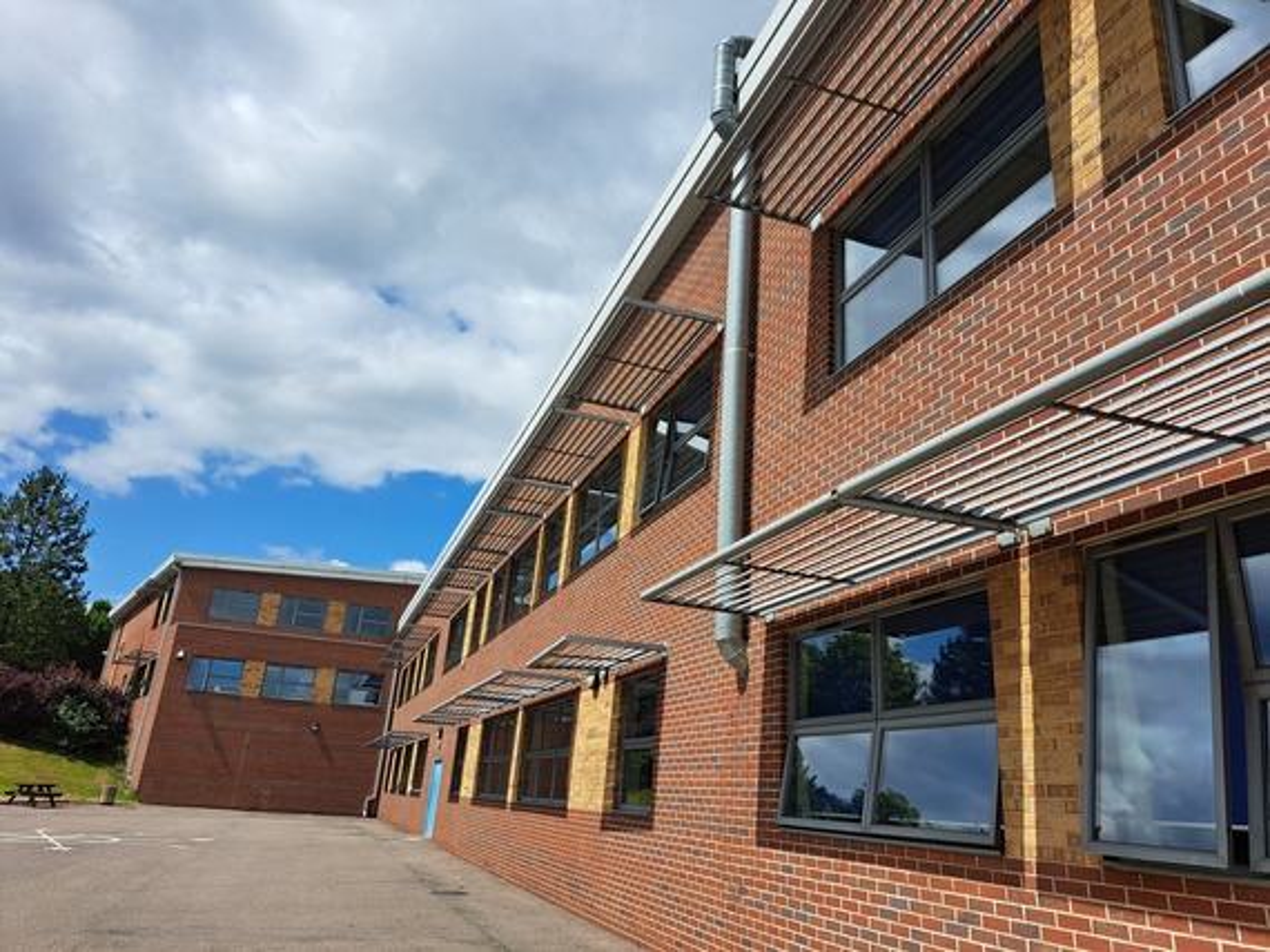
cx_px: 635
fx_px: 880
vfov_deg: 56.8
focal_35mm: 24
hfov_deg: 71.6
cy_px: 476
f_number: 1.8
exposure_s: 1/2309
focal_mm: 5.23
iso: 50
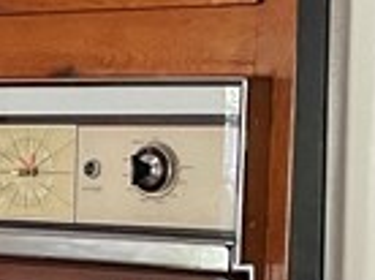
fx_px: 2087
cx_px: -443
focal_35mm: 193
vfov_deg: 7.6
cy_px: 277
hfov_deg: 9.4
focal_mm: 4.2
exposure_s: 1/60
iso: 400
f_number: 1.6
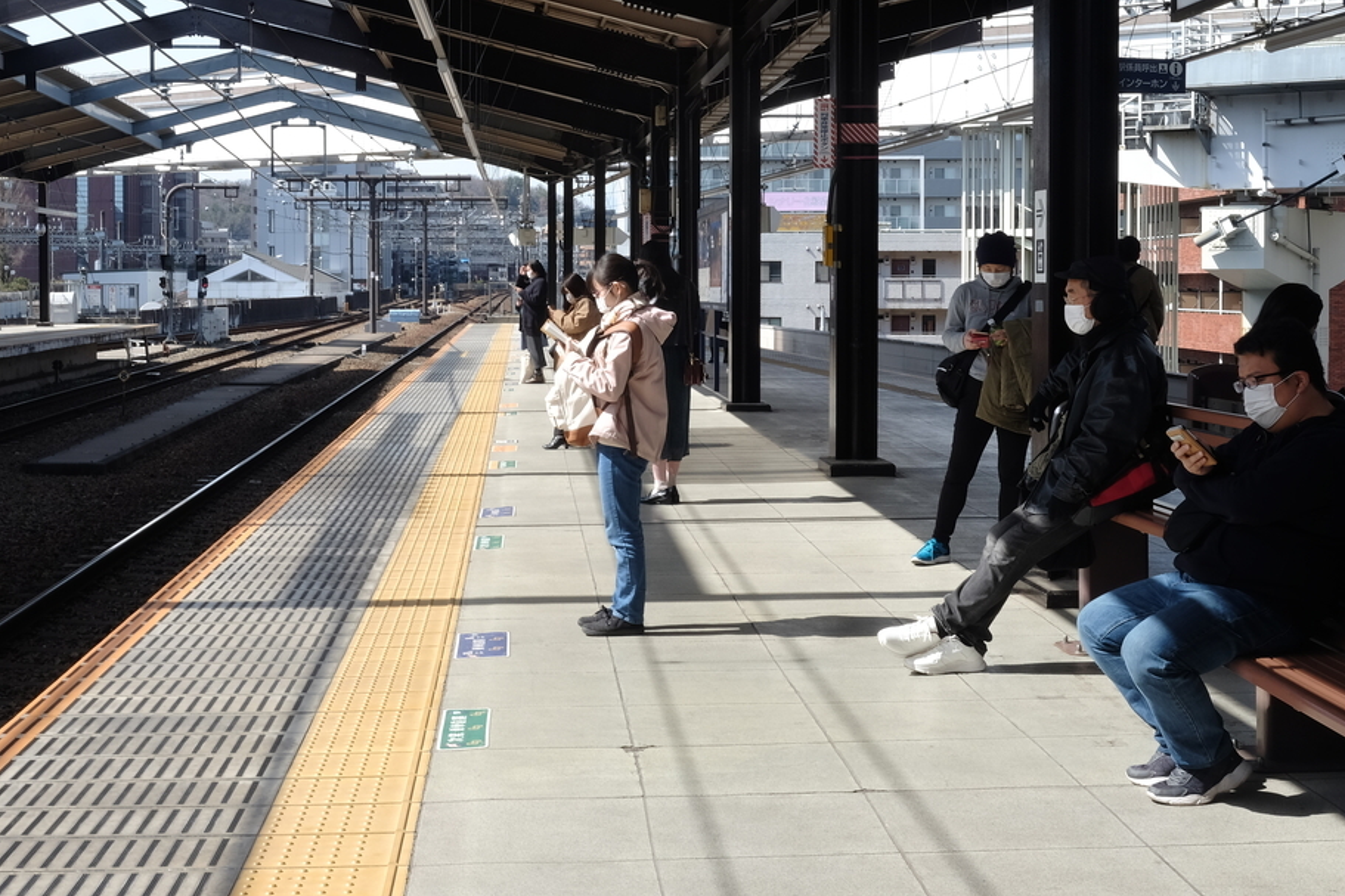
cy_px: 326
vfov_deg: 25.0
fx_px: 2017
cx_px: 614
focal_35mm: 54
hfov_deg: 36.9
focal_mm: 27
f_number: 16
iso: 200
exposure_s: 1/42
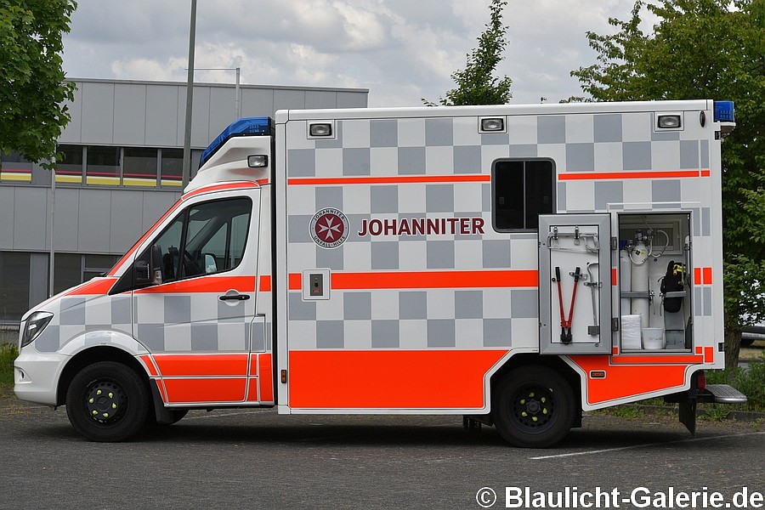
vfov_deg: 19.5
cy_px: 255
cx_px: 382
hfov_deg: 28.8
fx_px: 1487
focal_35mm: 70
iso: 200
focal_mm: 70
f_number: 9
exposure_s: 1/320
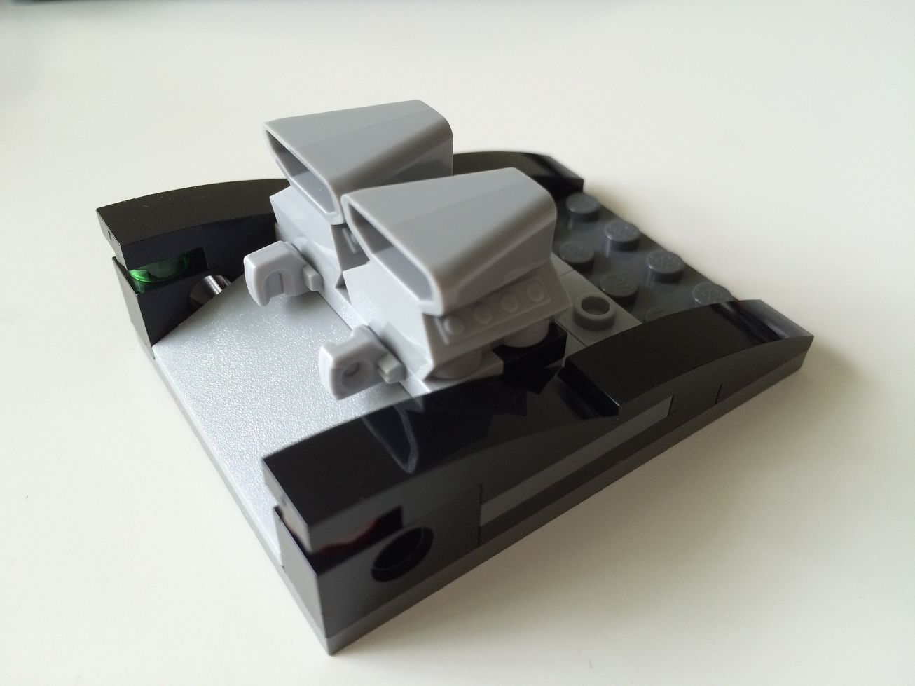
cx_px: 458
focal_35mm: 29
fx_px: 766
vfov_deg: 48.2
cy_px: 343
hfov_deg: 61.7
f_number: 2.2
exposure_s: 1/30
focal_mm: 4.15
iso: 80
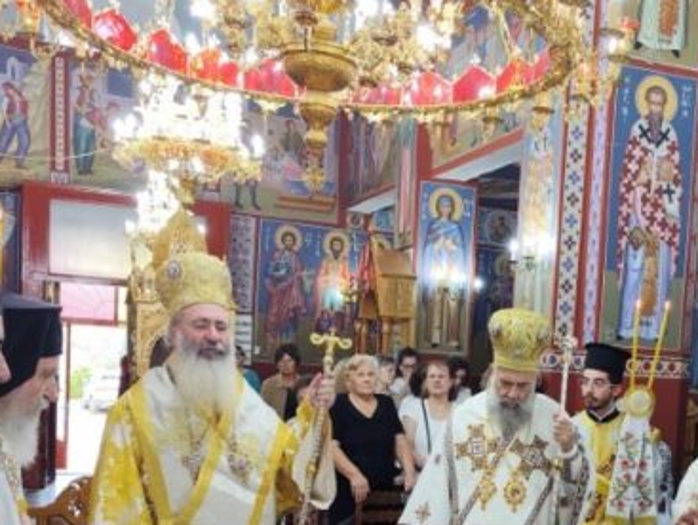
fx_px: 949
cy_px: 442
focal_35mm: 47
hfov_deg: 39.2
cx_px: 533
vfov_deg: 30.0
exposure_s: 1/50
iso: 400
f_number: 1.65
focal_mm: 6.14
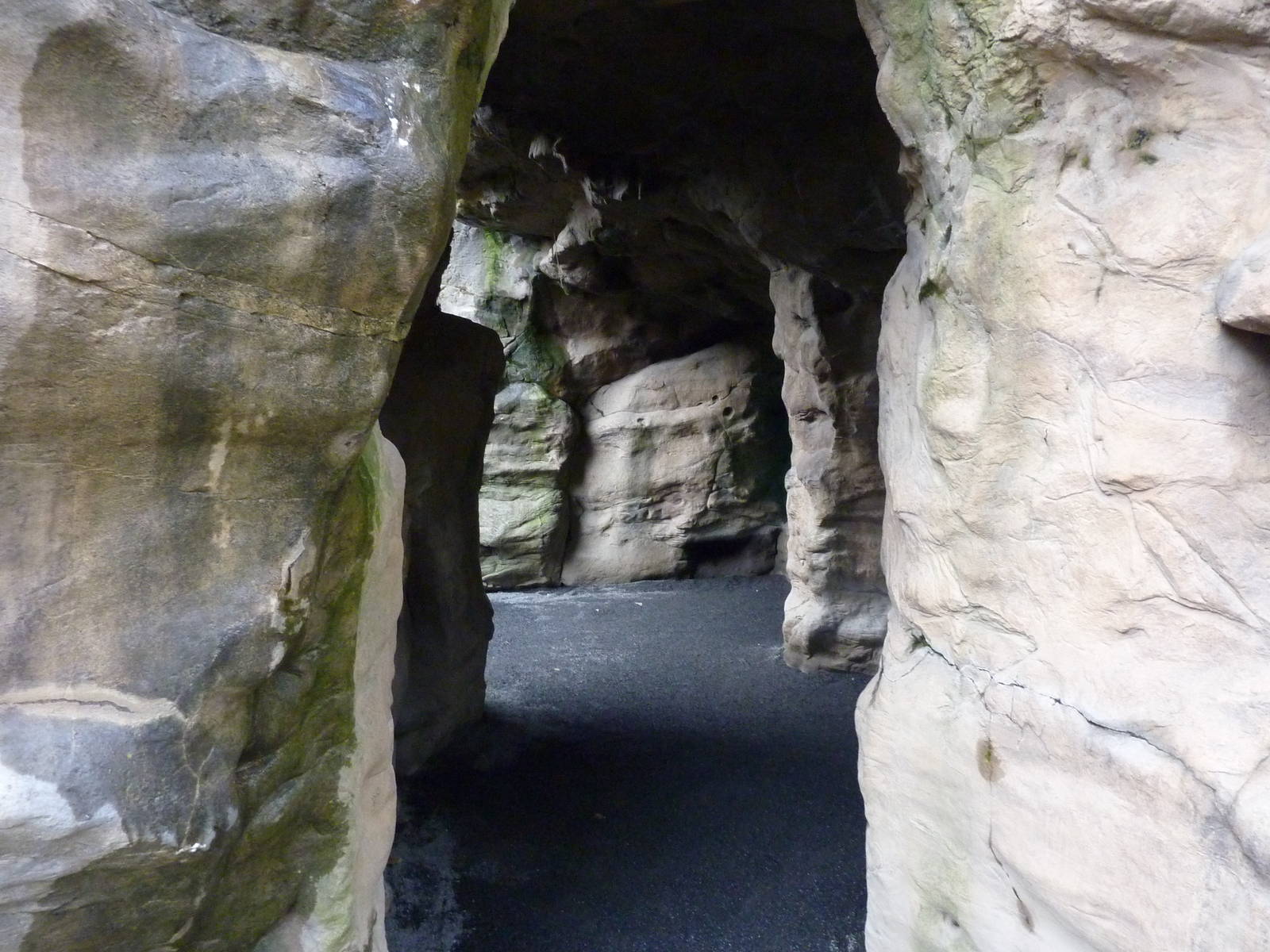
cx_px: 635
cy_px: 476
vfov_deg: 54.9
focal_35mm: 25
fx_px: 917
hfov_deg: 69.4
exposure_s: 1/60
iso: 400
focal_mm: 4.1
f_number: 3.3
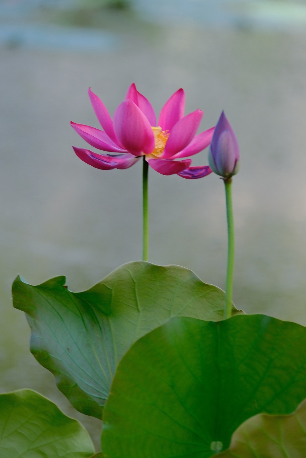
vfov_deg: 3.4
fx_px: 7649
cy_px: 229
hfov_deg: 2.3
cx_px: 153
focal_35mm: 600
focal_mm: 400
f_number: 7.1
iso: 400
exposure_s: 1/52
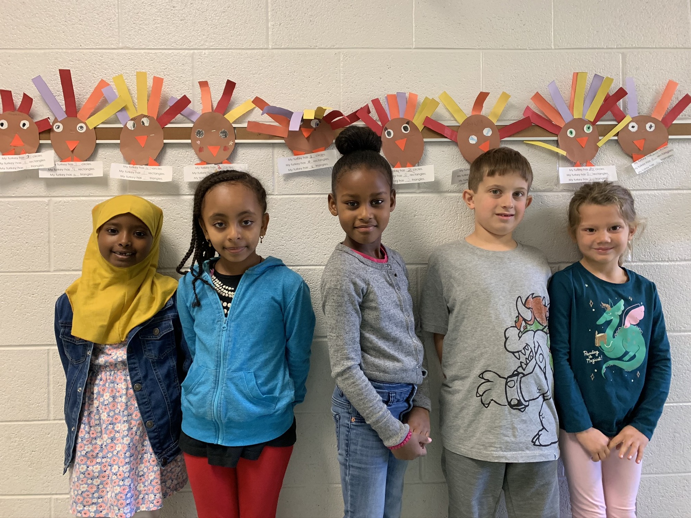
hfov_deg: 67.3
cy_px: 259
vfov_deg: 53.1
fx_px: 519
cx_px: 346
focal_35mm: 26
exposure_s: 1/60
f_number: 1.8
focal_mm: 4.25
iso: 250
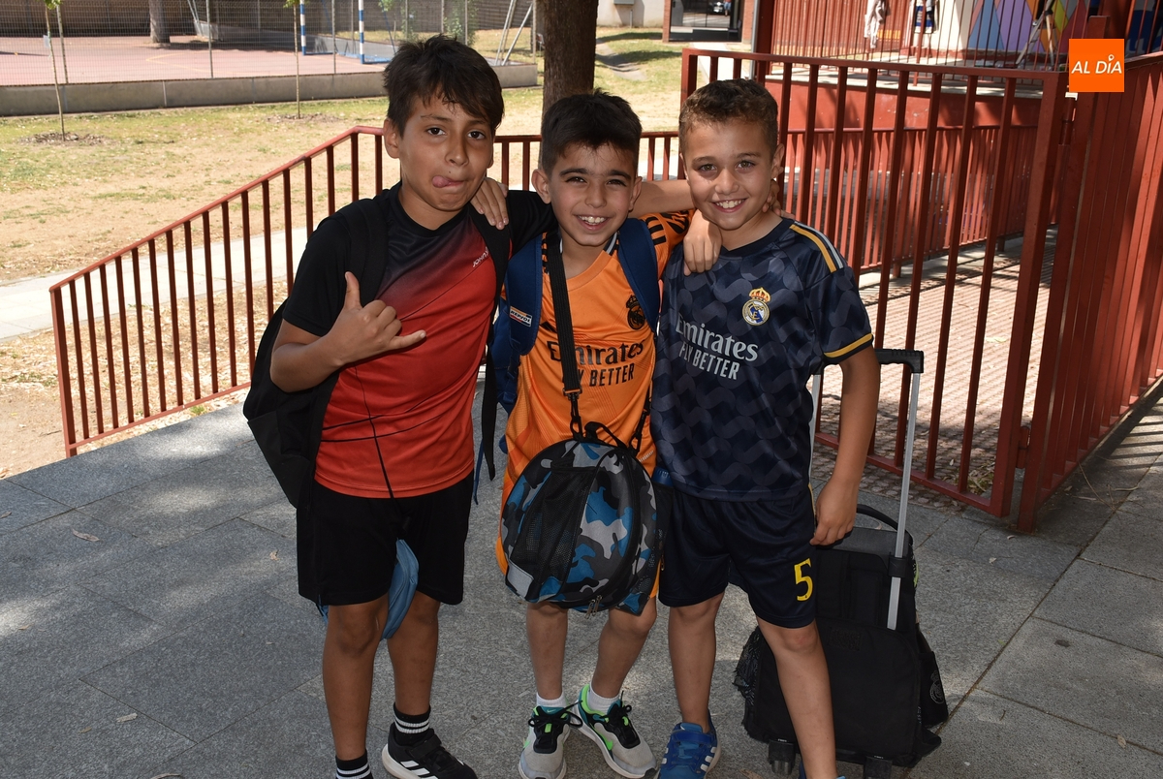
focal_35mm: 36
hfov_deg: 53.1
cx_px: 582
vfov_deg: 37.0
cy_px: 390
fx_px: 1165
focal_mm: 24
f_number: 7.1
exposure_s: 1/200
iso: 100
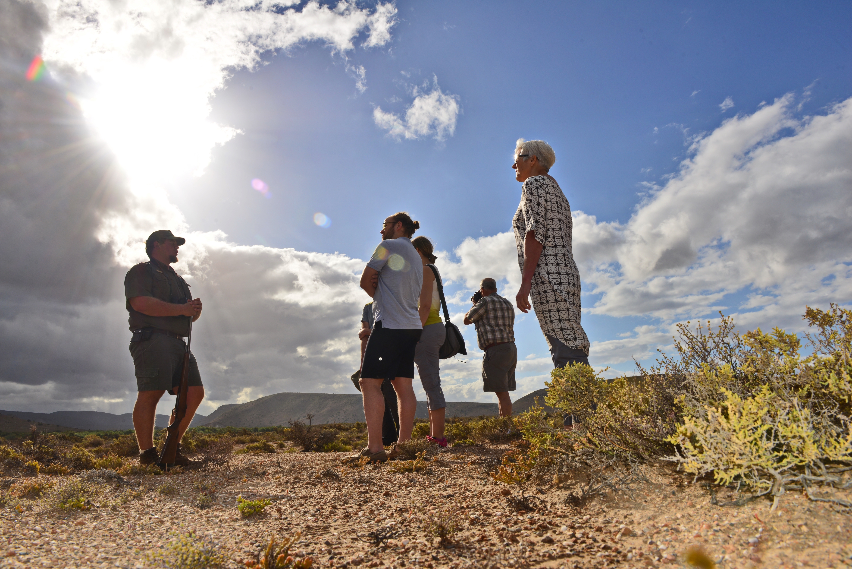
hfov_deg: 73.7
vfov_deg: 53.2
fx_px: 568
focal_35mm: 24
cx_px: 426
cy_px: 284
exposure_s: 1/250
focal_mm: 24
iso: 125
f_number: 13
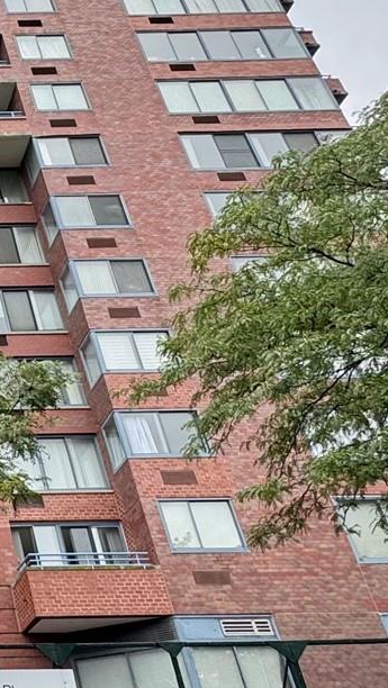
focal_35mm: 51
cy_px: 304
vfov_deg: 40.5
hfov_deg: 18.5
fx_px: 931
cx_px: -308
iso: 40
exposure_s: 1/324
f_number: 2.2
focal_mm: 2.22
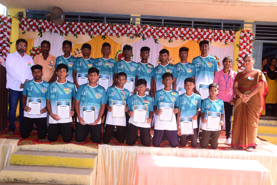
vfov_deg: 40.0
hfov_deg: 57.2
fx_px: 254
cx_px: 138
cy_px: 92
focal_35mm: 33
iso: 320
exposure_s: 1/125
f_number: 7.1
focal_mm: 22
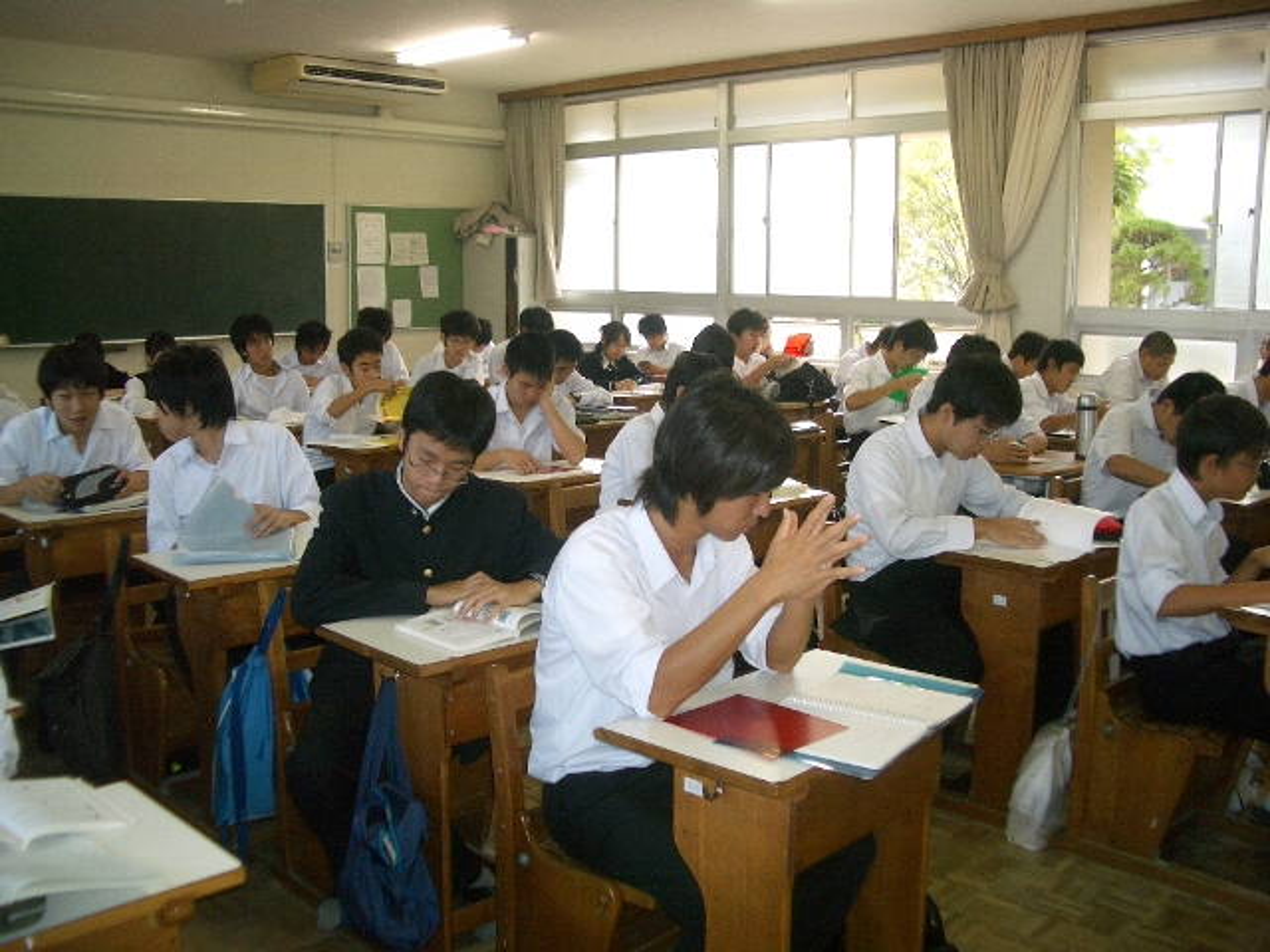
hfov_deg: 52.6
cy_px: 476
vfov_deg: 40.7
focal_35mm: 35
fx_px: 1284
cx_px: 635
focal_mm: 5.8
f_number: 2.6
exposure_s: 1/80
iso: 100
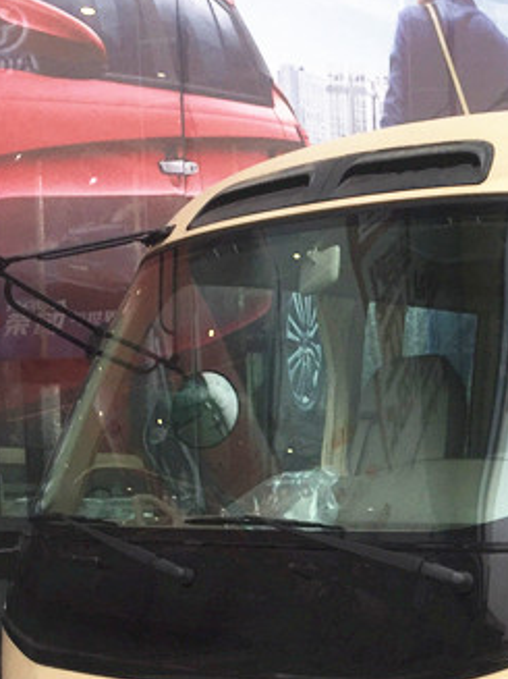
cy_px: 561
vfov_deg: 26.8
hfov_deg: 18.8
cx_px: 703
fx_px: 1390
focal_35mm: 71
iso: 32
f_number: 2.2
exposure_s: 1/204
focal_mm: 4.15
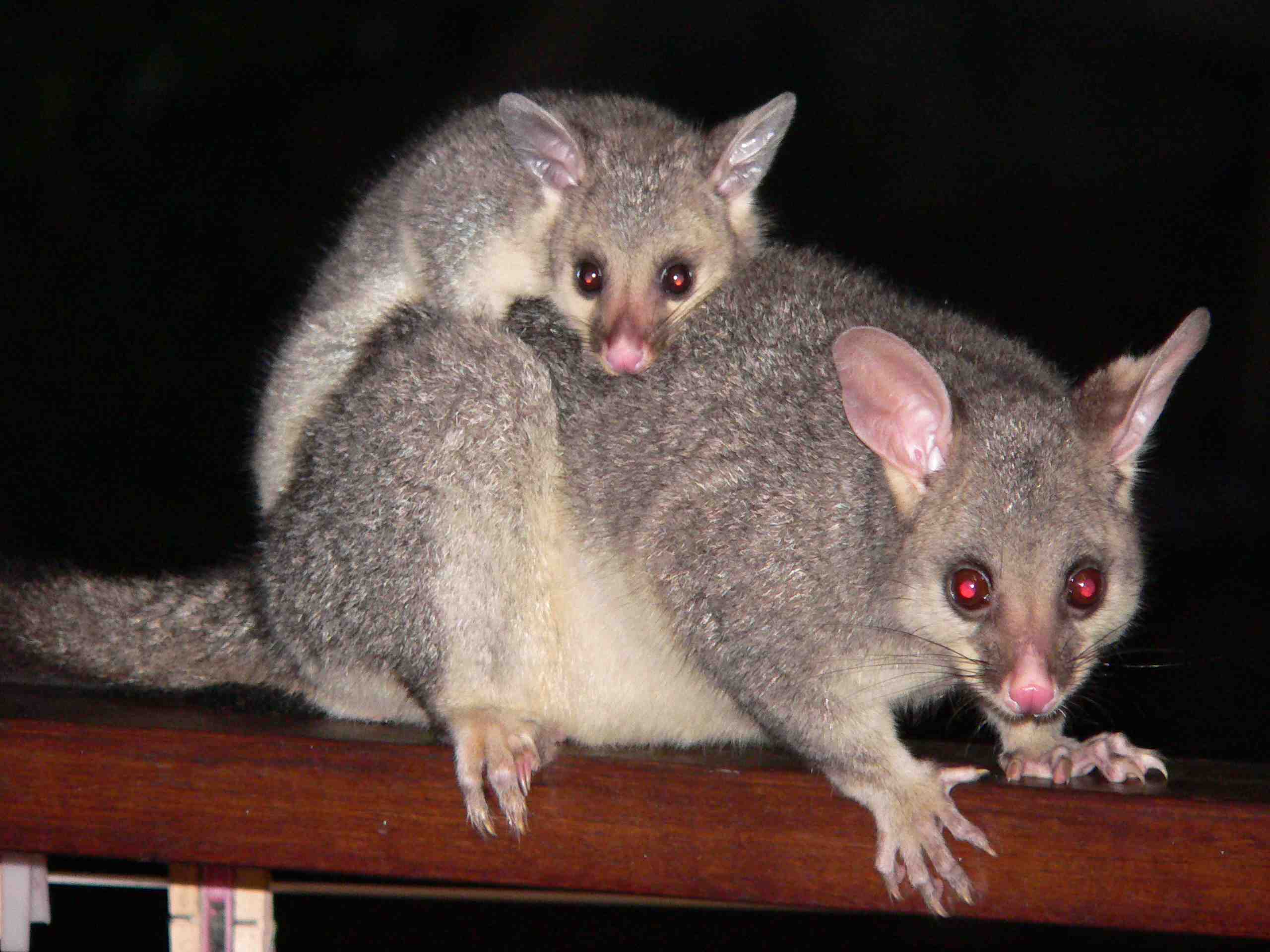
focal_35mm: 388
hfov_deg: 5.1
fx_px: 14235
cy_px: 476
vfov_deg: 3.8
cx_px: 635
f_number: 2.8
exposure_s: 1/30
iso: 400
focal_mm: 64.5
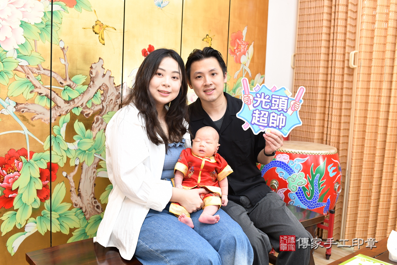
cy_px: 132
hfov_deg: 54.4
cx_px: 198
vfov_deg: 37.9
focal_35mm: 35
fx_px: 386
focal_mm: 35
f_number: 4.5
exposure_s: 1/200
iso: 1000
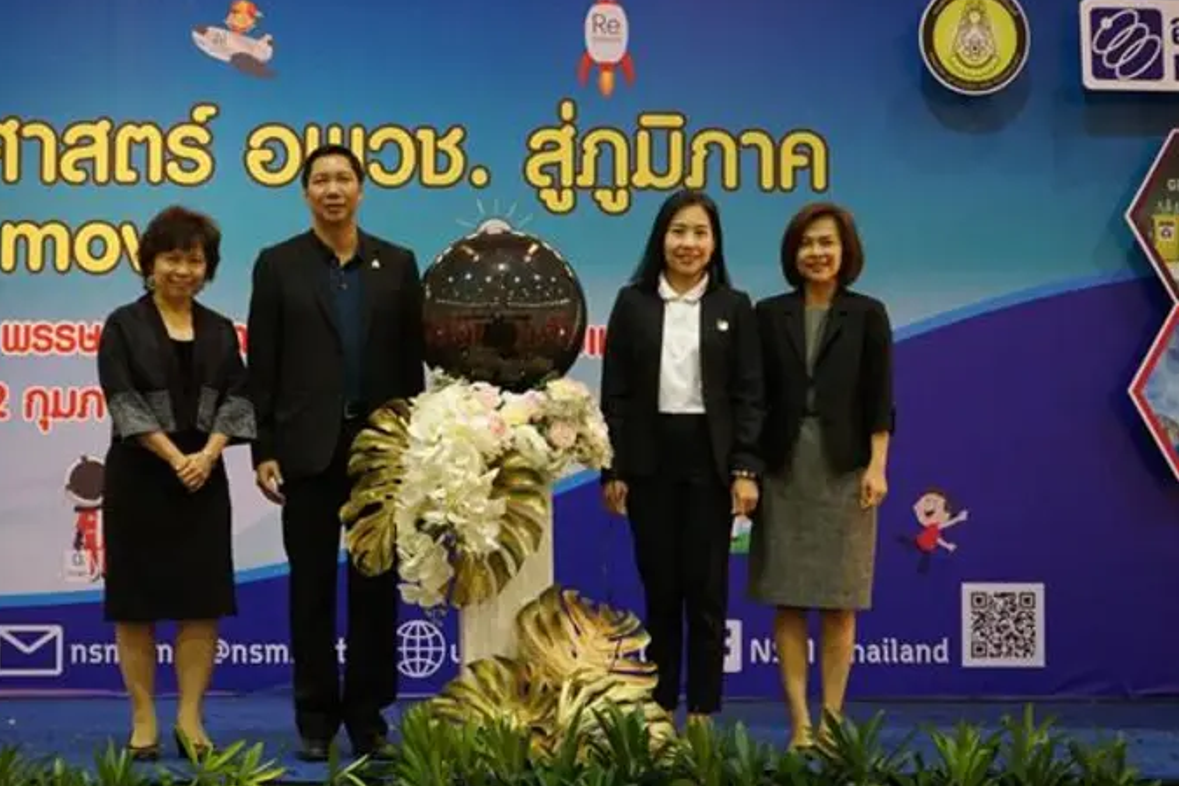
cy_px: 416
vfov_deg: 18.4
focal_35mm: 74
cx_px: 501
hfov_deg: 27.3
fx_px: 2423
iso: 6400
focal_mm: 64
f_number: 5.6
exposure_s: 1/160
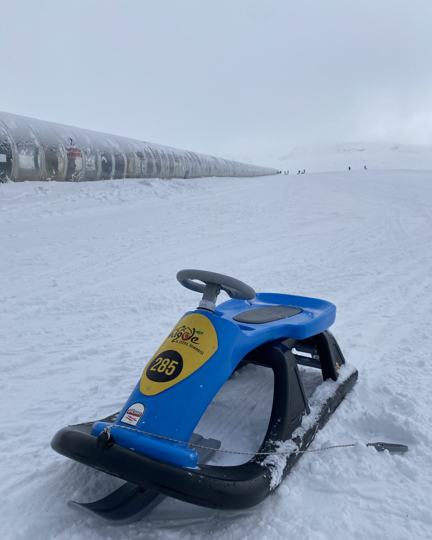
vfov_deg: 62.2
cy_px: 266
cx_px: 223
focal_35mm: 28
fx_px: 447
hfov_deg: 51.5
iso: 32
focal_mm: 4.25
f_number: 1.8
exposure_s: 1/10417
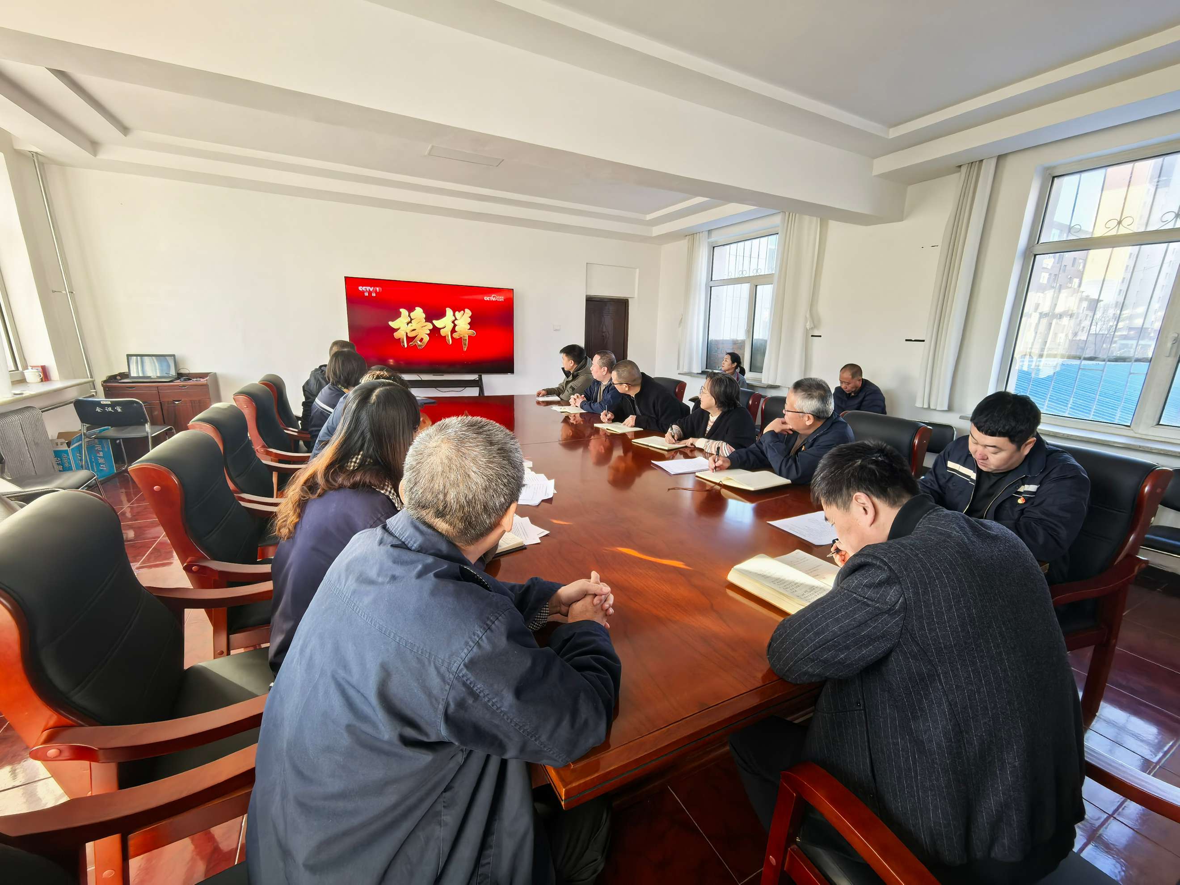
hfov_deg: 106.2
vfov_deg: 89.9
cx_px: 590
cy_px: 442
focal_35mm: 13
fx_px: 443
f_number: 2.2
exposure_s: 1/100
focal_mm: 1.95
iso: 160
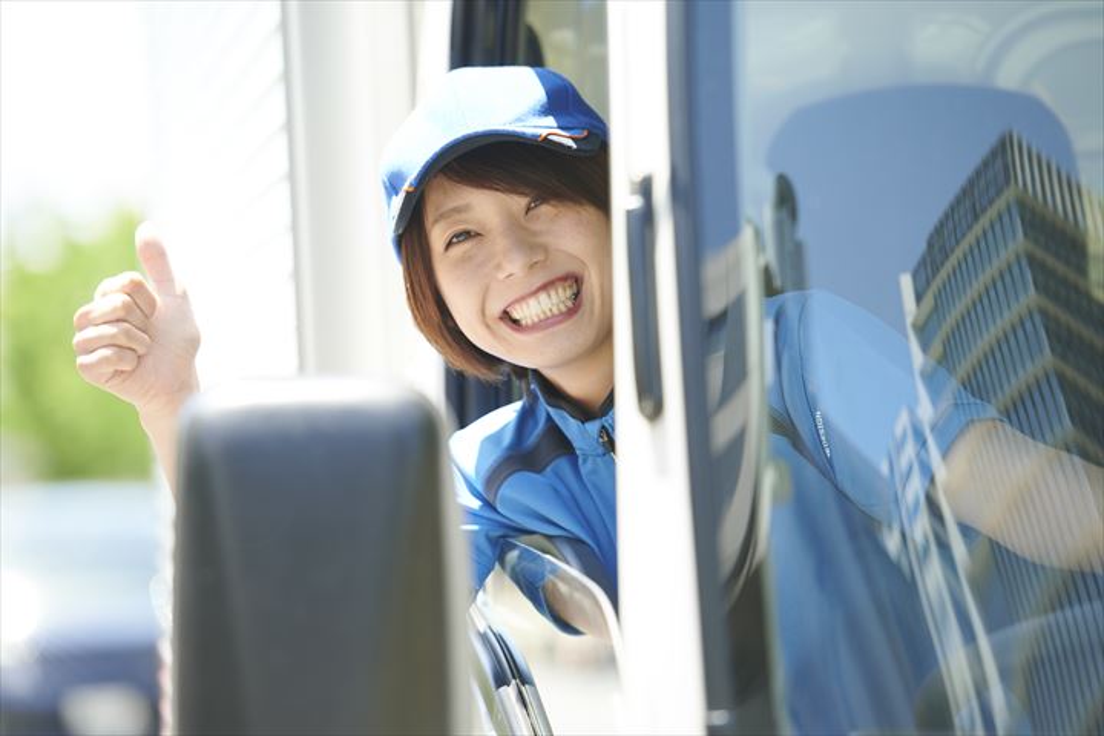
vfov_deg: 8.9
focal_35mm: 155
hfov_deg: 13.2
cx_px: 552
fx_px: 4753
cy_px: 368
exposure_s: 1/400
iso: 200
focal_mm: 155
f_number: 3.5
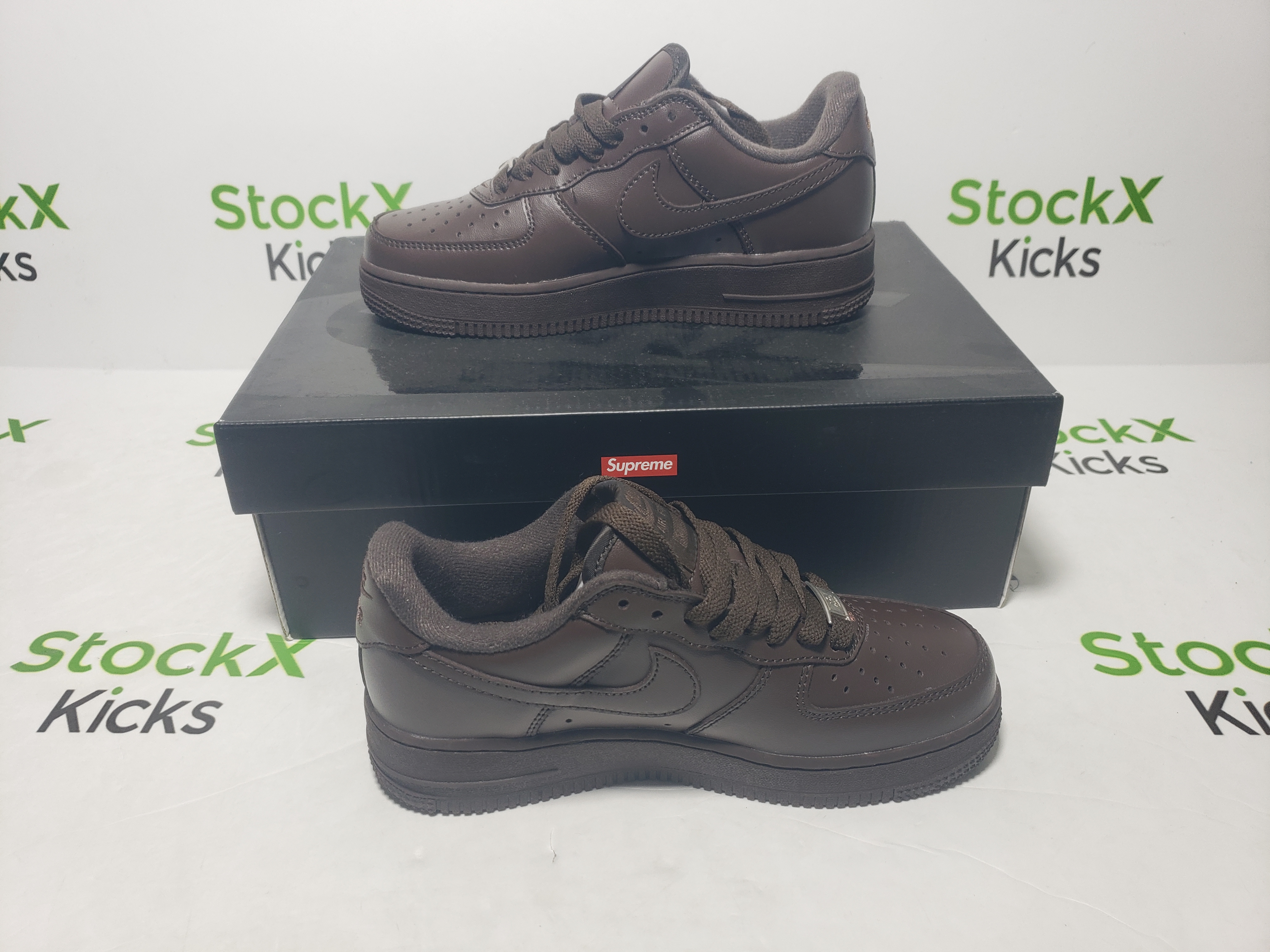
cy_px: 476
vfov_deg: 53.1
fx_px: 954
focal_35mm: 26
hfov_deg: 67.3
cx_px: 635
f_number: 1.5
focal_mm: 4.3
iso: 50
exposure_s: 1/296
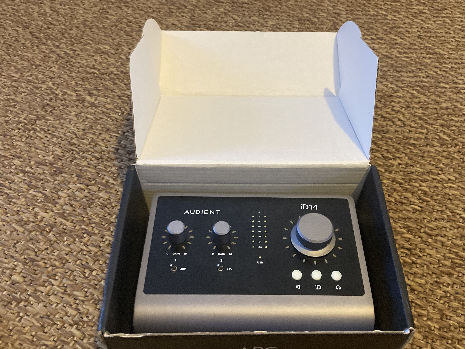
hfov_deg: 53.9
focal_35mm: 34
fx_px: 457
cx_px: 257
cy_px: 195
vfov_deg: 41.7
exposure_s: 1/30
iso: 500
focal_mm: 3.99
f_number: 1.8
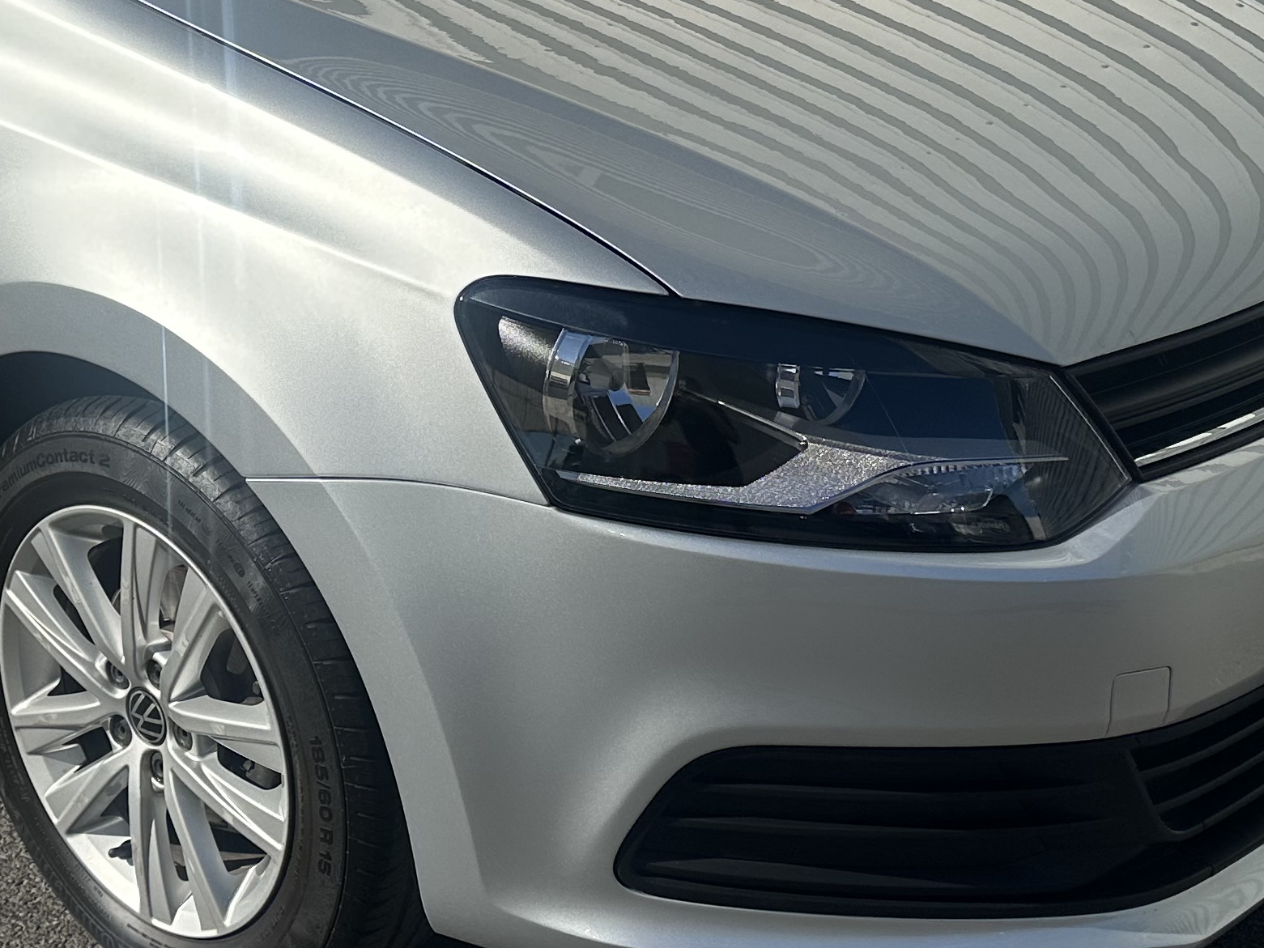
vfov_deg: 23.5
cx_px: 384
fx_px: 2264
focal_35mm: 62
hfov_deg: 30.9
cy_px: 312
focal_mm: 6.86
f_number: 1.78
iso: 80
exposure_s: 1/12048
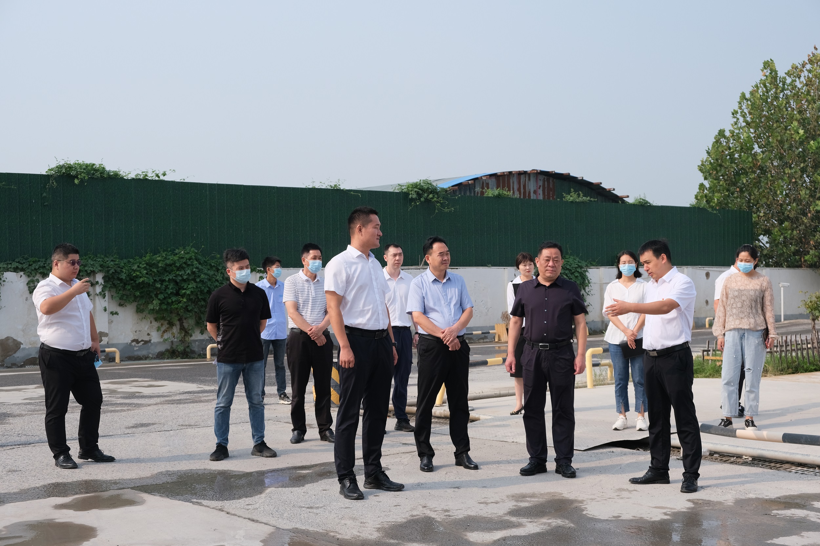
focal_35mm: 47
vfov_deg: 28.6
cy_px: 273
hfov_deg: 41.9
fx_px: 1070
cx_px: 410
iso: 320
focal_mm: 31.5
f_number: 5.6
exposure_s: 1/1000
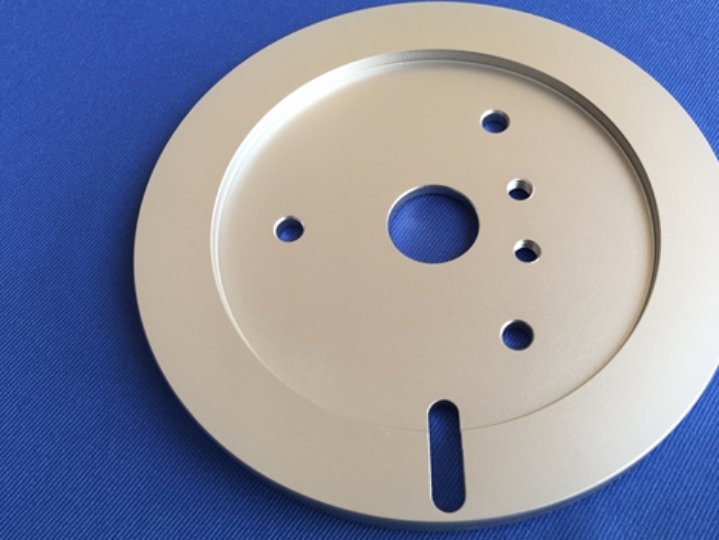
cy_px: 260
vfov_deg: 38.7
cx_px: 405
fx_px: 769
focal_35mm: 37
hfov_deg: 50.0
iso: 40
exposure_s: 1/100
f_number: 2.2
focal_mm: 4.15
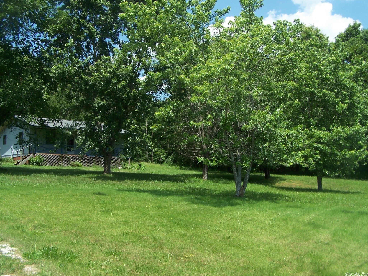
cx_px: 184
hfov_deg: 49.0
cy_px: 138
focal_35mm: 38
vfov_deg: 37.7
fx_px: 404
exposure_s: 1/500
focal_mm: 6.3
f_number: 4
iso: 80
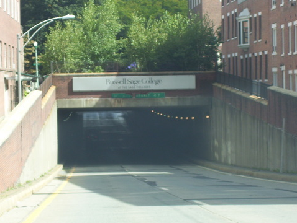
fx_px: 1160
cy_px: 112
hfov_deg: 14.6
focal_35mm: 135
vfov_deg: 11.0
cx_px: 120
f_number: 4.6
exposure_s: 1/250
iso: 80
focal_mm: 18
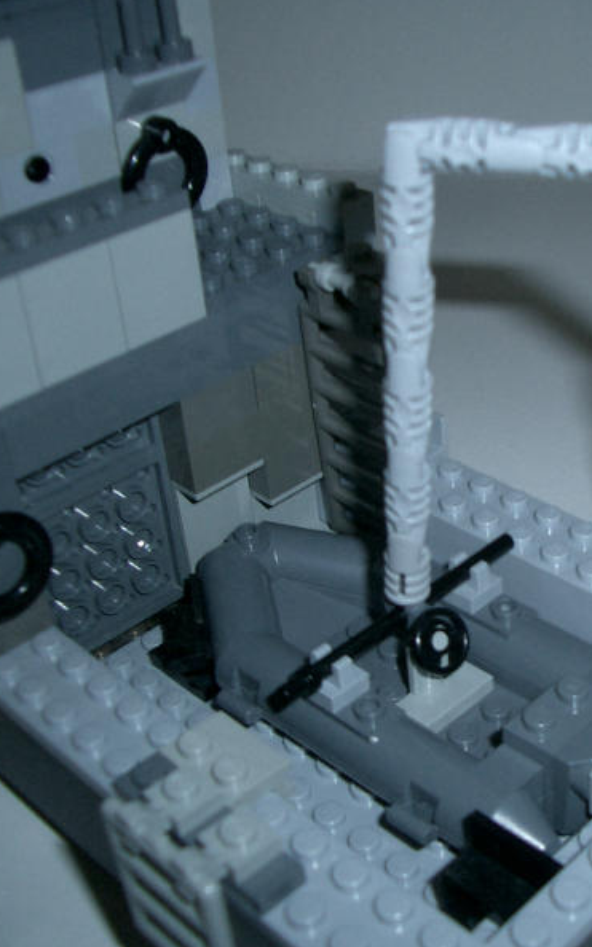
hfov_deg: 25.1
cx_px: 525
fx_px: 1291
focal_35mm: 50
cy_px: 472
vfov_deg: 40.3
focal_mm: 5.8
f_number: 2.6
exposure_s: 1/40
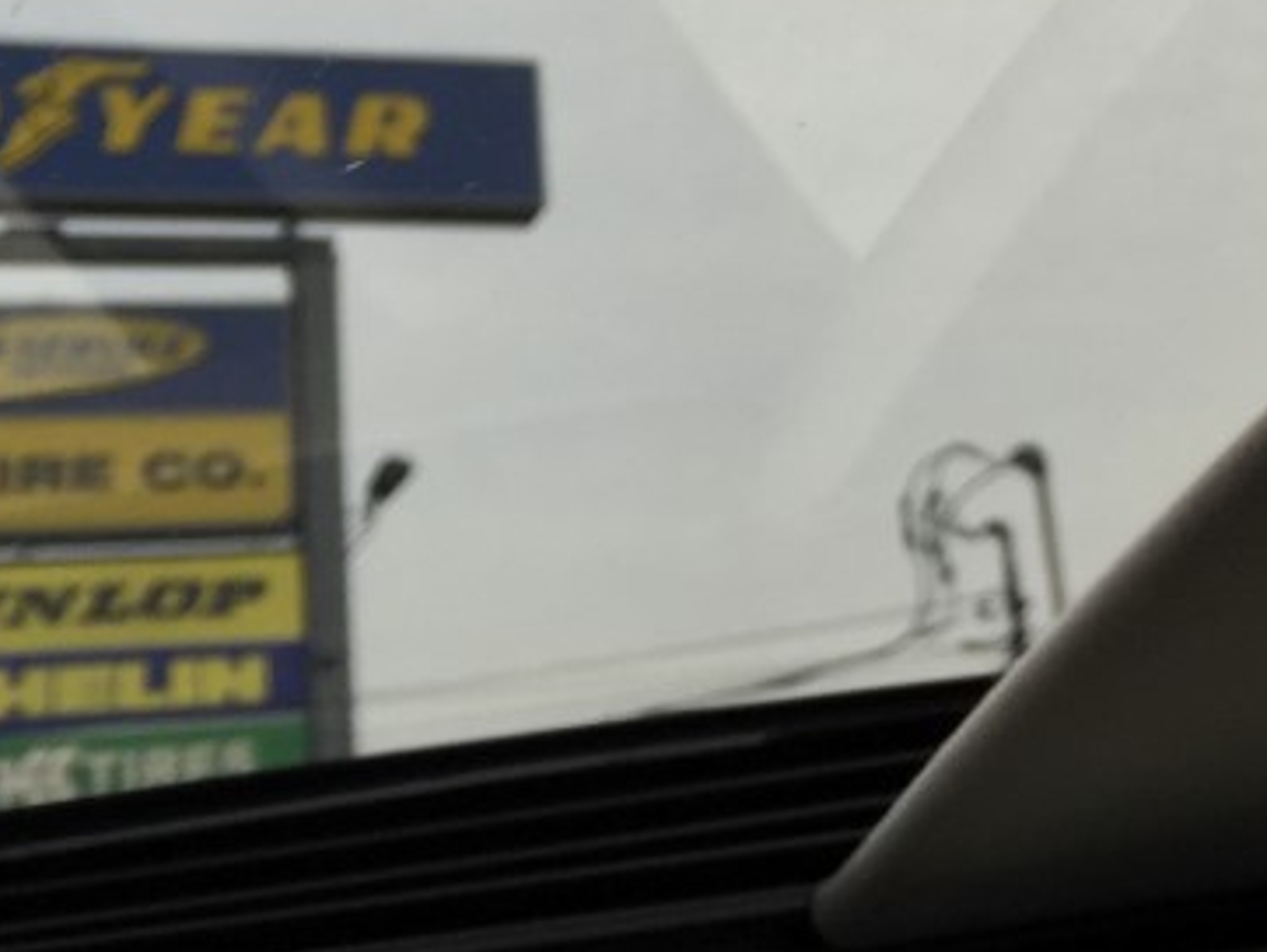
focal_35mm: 82
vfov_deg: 16.7
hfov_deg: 22.4
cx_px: 1410
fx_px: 3003
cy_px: -382
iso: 32
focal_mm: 4.15
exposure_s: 1/137
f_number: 2.2
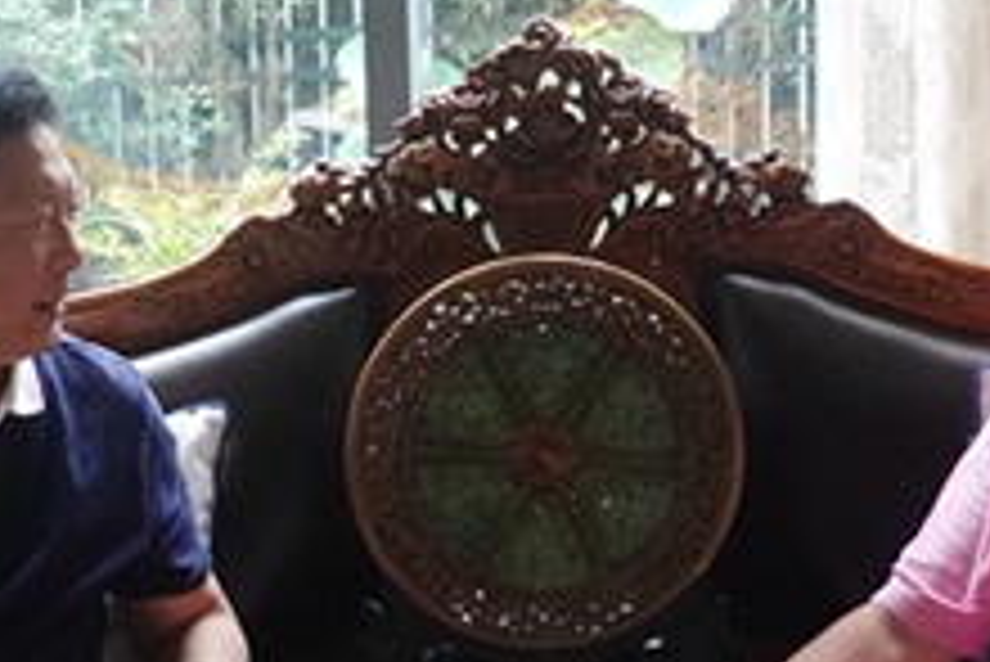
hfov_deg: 20.2
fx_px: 2779
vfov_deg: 13.5
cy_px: 590
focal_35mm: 101
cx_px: 410
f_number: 3.5
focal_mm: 13.56
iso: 2500
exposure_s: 1/160
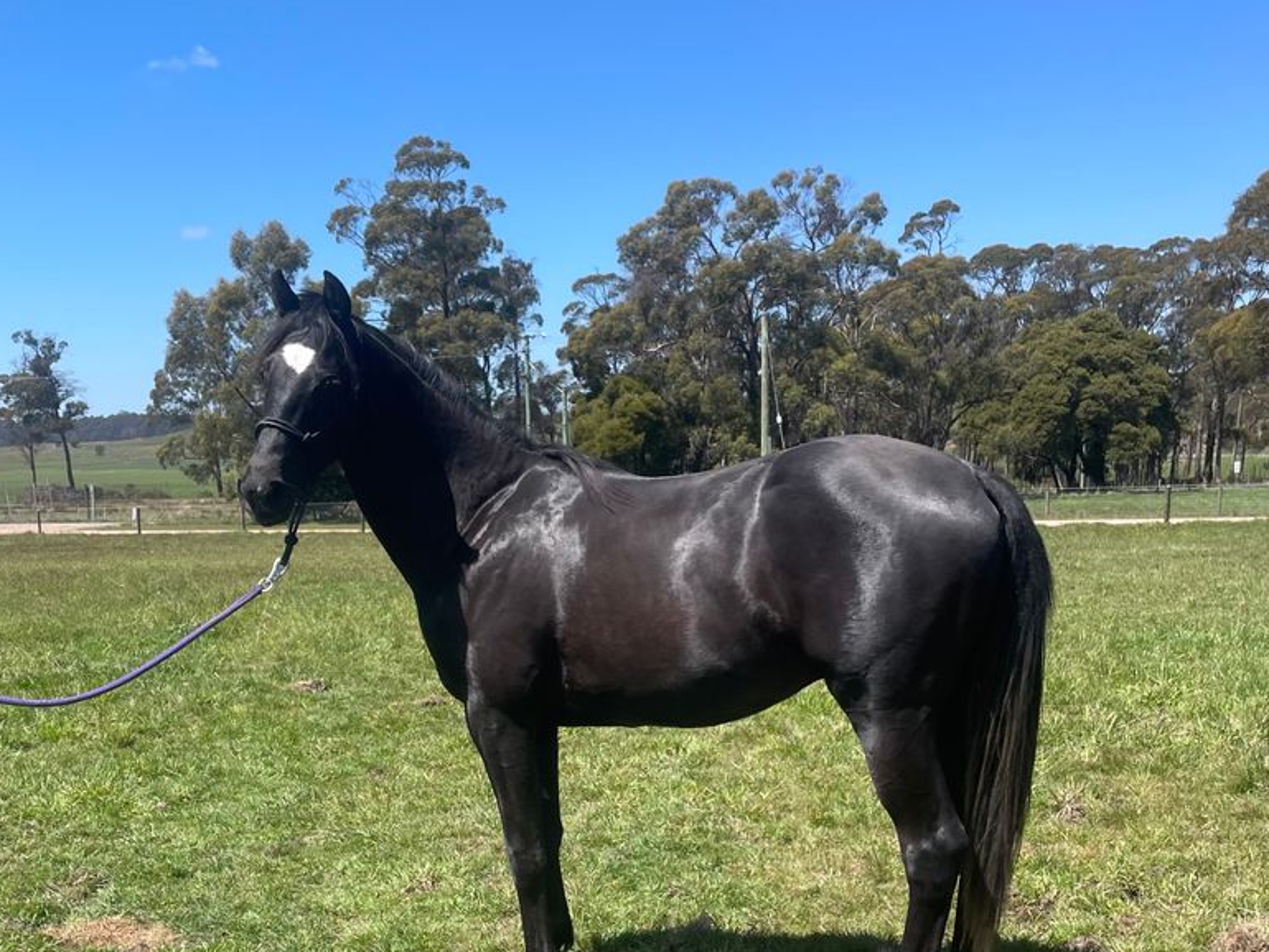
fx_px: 990
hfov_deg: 65.3
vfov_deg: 51.4
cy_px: 488
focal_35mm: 27
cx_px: 641
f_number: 1.6
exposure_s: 1/2564
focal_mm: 4.2
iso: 32
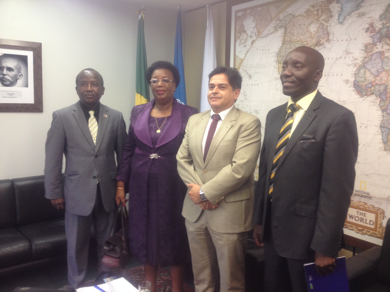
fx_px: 394
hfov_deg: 52.6
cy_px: 146
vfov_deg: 40.7
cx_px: 195
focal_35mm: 35
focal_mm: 4.28
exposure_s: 1/20
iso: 100
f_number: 2.4
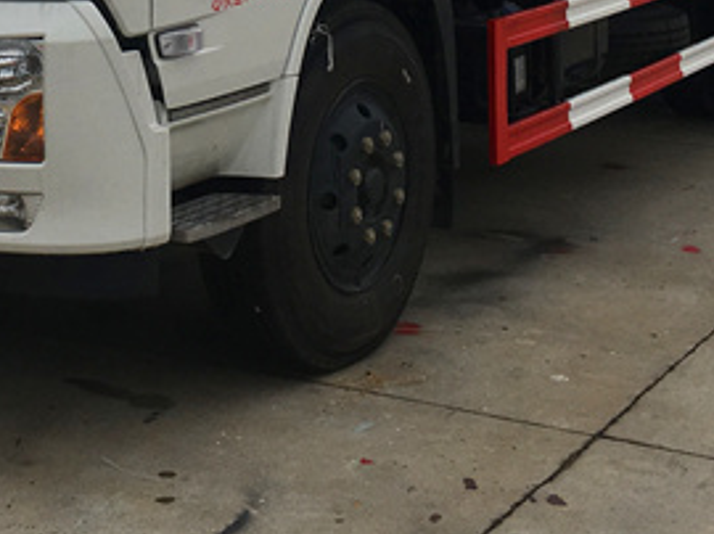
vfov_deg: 16.0
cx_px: 100
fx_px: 1772
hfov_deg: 22.3
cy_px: -211
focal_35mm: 86
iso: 25
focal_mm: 4.15
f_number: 2.2
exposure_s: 1/1603
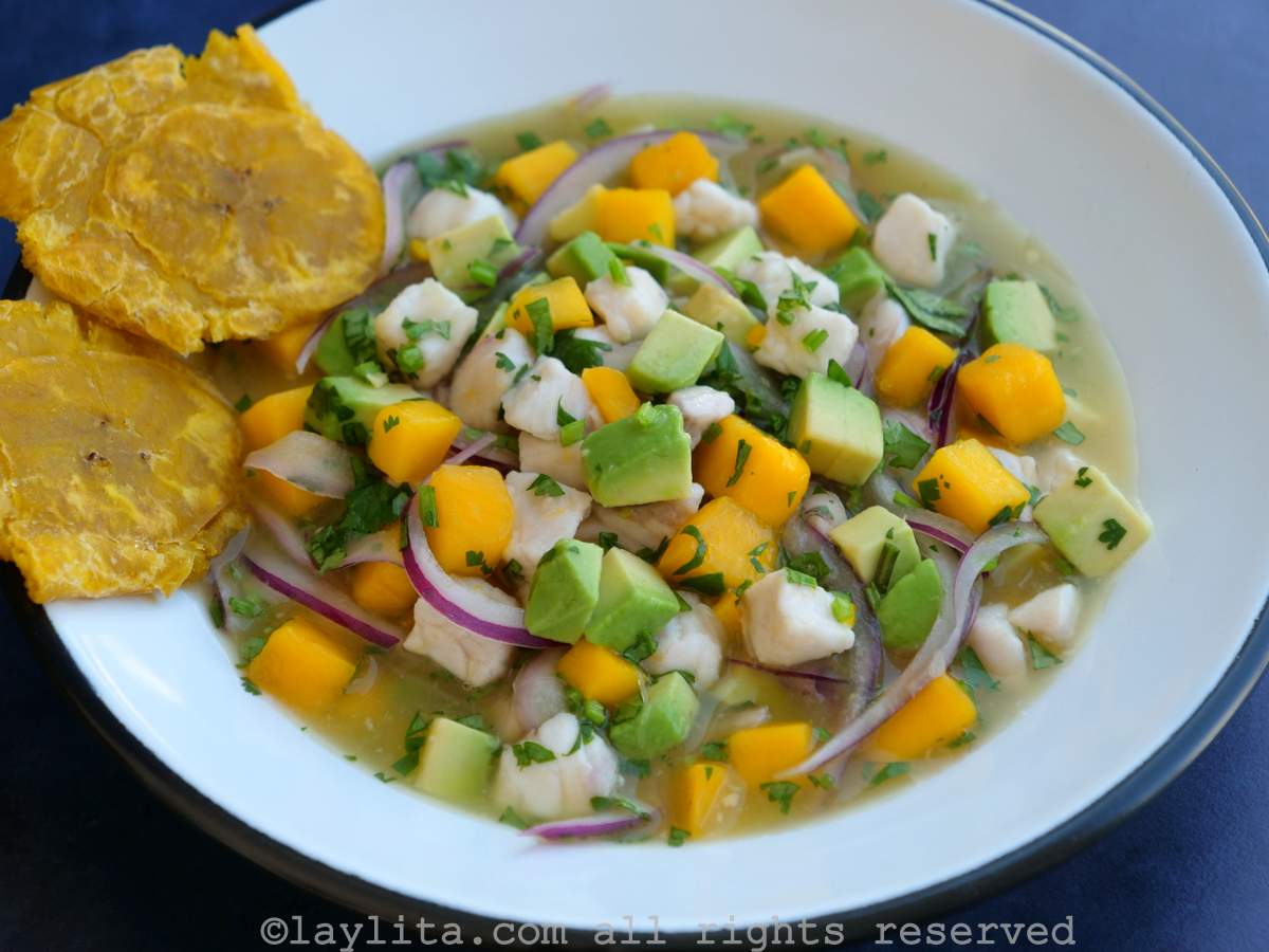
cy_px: 476
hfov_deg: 19.6
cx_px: 634
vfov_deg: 14.8
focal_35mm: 100
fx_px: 3666
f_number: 3.9
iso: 200
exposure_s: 1/125
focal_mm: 50
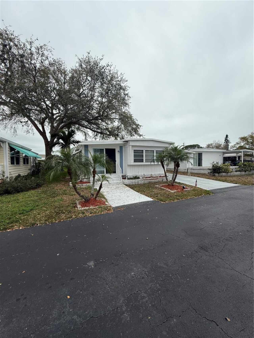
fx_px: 137
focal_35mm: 14
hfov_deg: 85.7
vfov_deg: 102.1
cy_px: 169
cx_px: 127
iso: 50
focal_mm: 2.22
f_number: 2.2
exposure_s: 1/1167
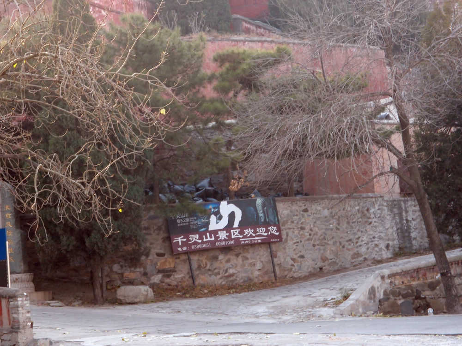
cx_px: 231
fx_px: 1495
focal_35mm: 112
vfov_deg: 13.2
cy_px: 173
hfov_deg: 17.6
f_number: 8
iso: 200
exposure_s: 1/80
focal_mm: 24
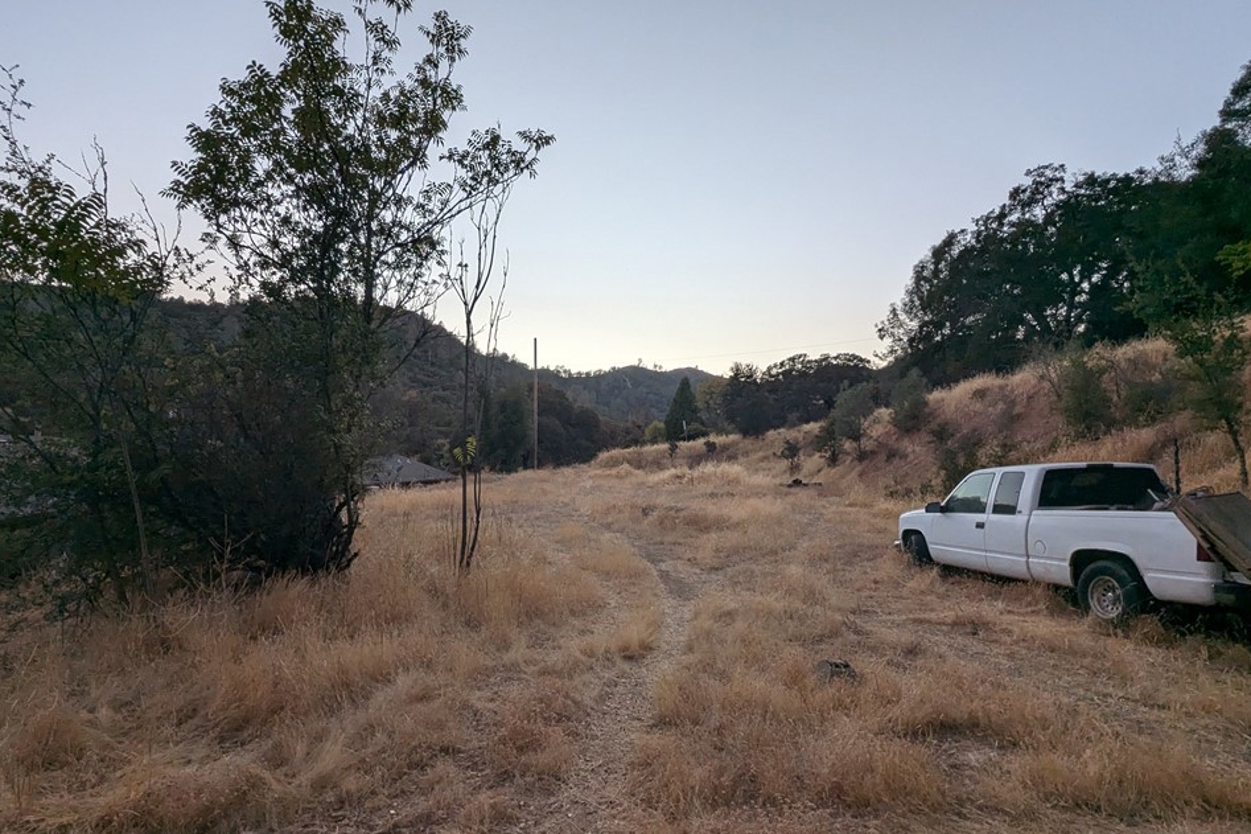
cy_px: 474
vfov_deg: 67.1
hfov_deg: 90.0
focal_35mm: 18
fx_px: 625
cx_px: 602
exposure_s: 1/96.3
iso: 59
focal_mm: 2.22
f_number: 2.2
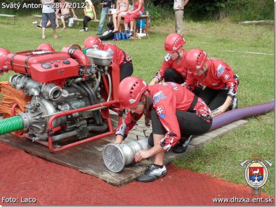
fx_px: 391
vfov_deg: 29.7
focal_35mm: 49
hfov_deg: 38.9
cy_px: 104
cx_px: 138
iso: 80
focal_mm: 8.9
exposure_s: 1/160
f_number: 4
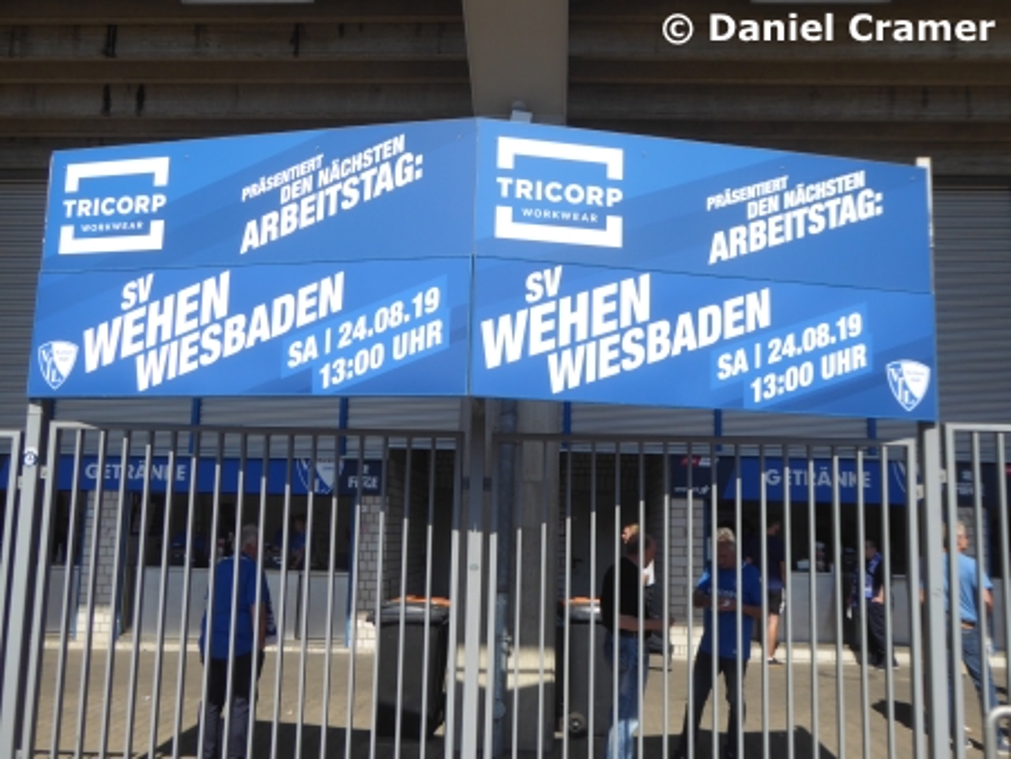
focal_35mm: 35
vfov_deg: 40.7
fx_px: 1023
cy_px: 380
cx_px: 506
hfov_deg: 52.6
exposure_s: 1/800
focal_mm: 6.3
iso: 80
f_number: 3.7
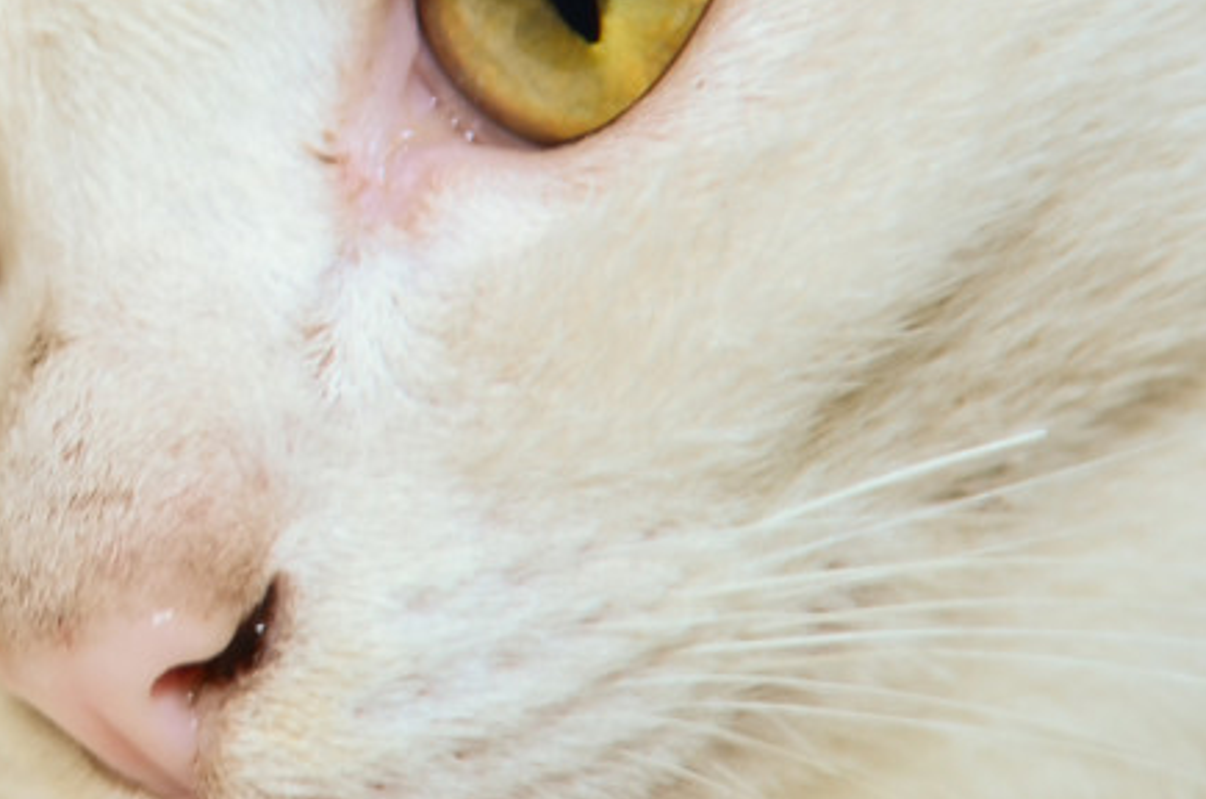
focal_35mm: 424
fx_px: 14173
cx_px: -169
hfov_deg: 4.9
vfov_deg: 3.2
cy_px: 150
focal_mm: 120
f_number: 4
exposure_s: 1/8
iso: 250
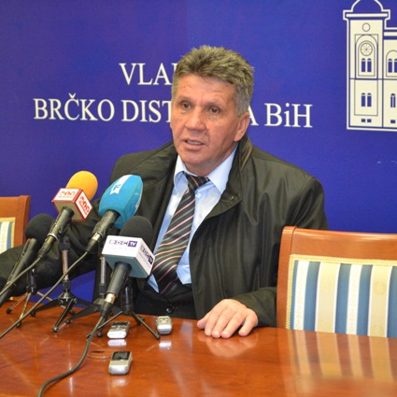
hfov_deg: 16.5
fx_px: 1371
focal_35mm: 106
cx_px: 176
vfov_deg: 16.5
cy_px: 198
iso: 3200
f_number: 5.6
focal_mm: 55
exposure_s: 1/60
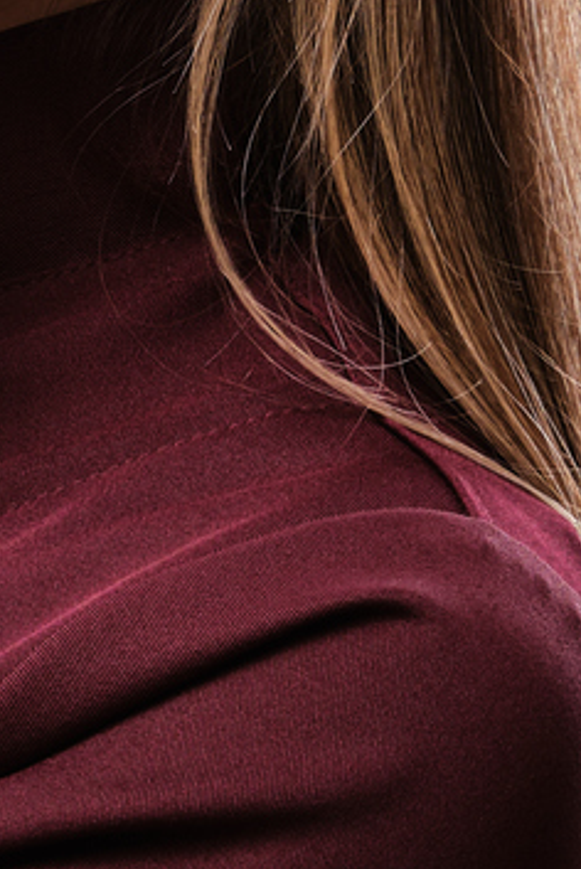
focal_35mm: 433
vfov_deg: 4.8
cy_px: 652
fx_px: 10461
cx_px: -468
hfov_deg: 3.2
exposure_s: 1/160
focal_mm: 56.5
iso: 160
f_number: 9
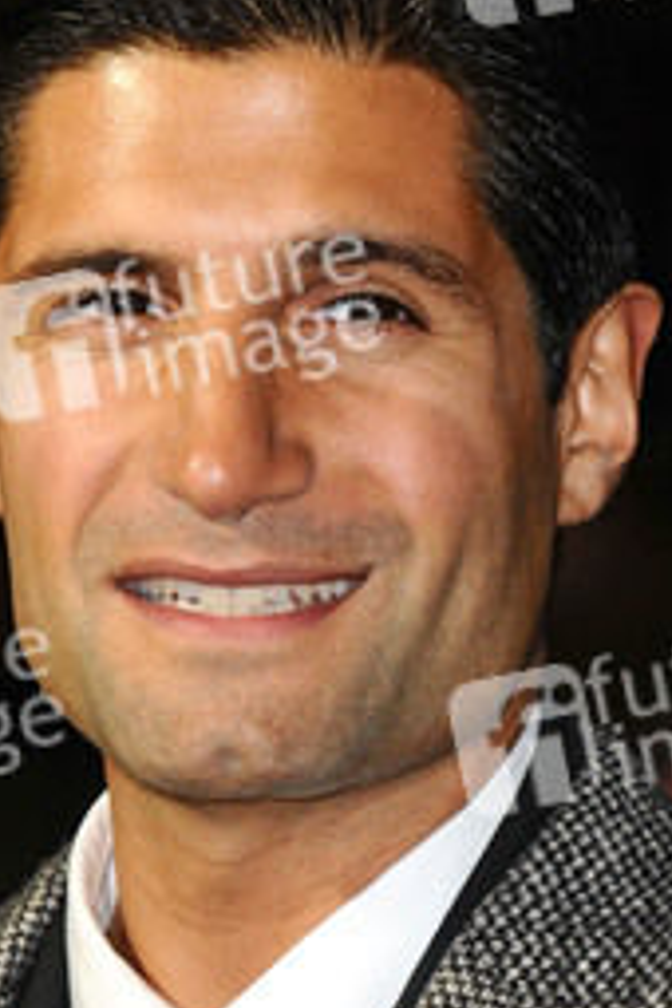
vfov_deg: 5.3
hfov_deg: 3.5
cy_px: 526
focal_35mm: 388
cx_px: 294
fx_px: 10857
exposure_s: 1/200
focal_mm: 165
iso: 320
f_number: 4.5
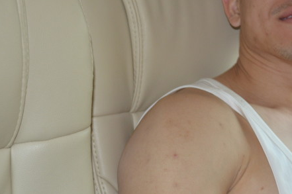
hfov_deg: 18.9
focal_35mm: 106
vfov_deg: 12.9
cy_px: 82
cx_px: 278
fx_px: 859
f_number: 4.8
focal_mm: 32
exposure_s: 1/125
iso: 400
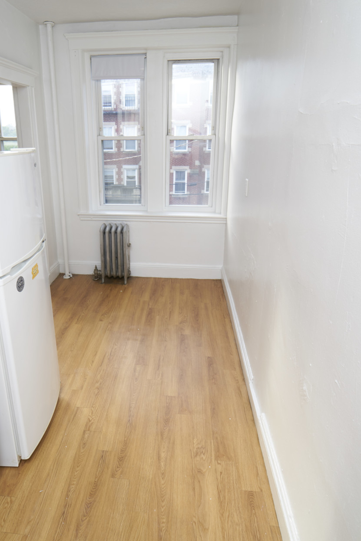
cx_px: 140
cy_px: 246
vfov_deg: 75.9
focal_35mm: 23
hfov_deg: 54.6
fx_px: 346
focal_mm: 14
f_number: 7.1
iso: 250
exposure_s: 1/20
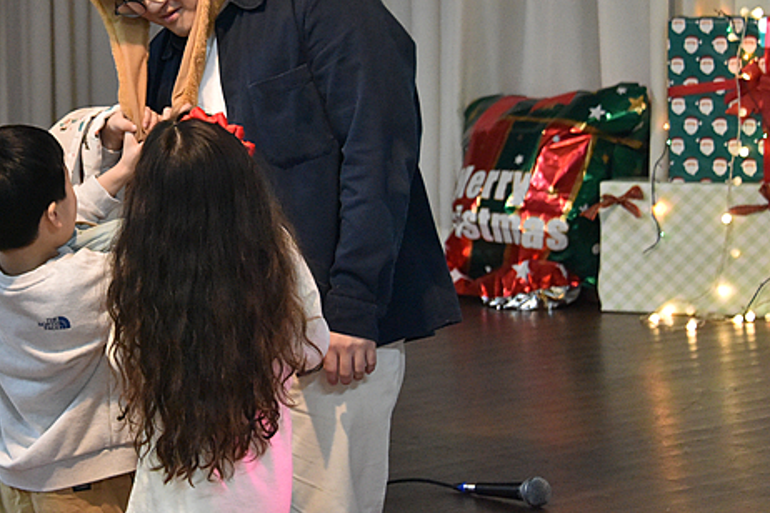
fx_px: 3336
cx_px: 108
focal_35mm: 156
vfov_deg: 8.8
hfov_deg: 13.1
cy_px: 106
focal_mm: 90
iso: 6400
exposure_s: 1/125
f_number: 5.6
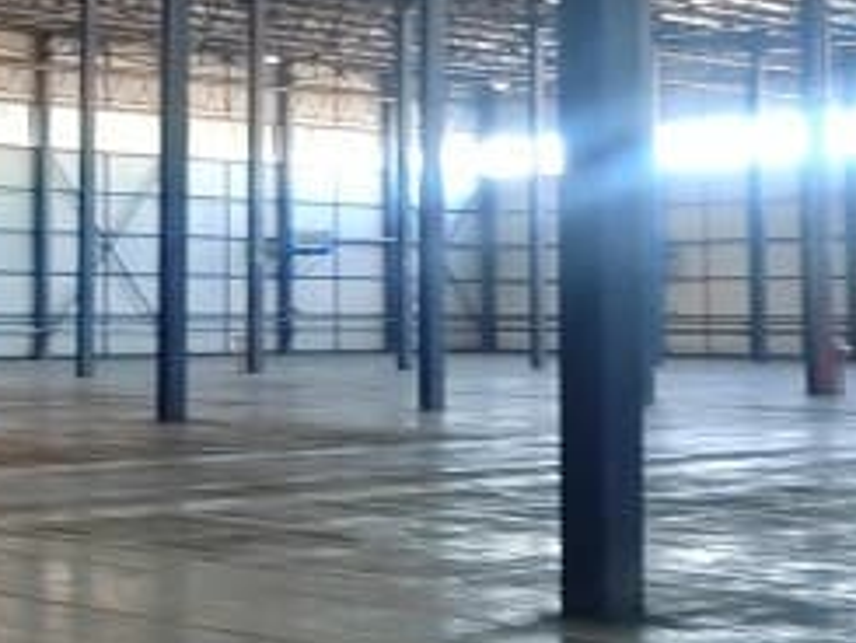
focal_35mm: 75
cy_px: 168
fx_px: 1856
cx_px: 231
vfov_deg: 19.5
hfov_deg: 25.7
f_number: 1.9
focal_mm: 5.52
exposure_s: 1/33.3
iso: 841
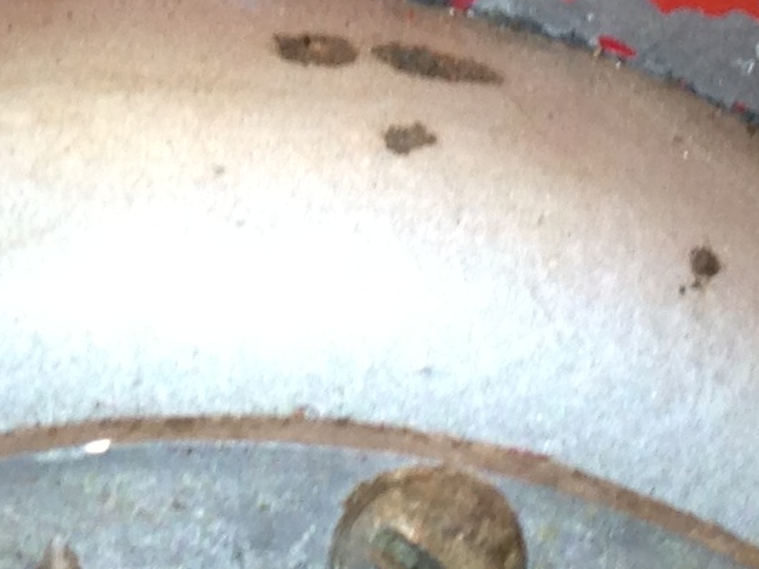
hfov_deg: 9.7
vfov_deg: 7.2
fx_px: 4450
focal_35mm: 203
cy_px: -362
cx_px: 583
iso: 50
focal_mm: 4.13
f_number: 2.4
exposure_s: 1/27
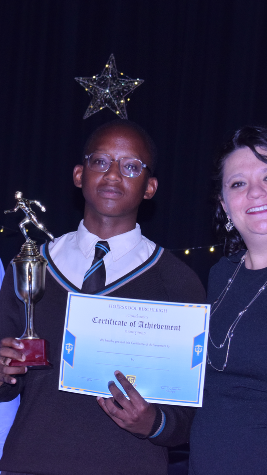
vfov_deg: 15.7
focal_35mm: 137
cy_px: 238
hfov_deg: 8.9
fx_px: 1721
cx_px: 55
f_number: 8
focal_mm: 55
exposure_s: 1/60
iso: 1000
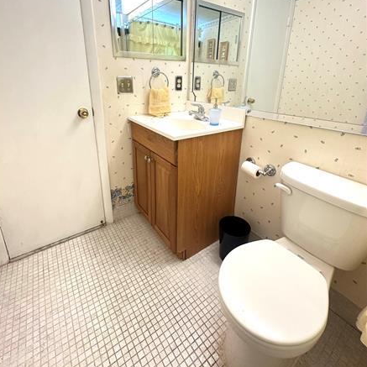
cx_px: 179
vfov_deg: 82.5
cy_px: 139
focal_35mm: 17
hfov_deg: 84.0
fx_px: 204
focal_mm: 2.22
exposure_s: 1/120
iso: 250
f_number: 2.2
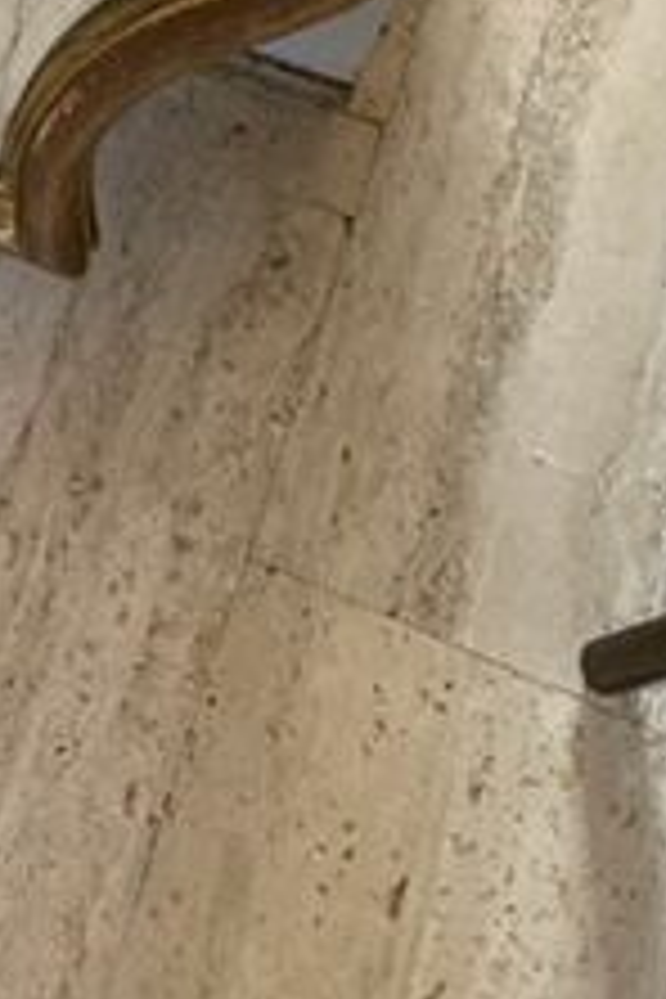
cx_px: -22
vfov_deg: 24.0
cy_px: -144
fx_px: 2164
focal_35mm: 78
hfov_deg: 17.1
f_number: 1.6
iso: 125
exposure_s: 1/81
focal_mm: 4.2
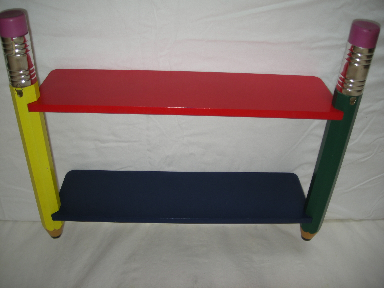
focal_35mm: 35
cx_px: 192
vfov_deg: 40.7
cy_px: 144
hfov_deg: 52.6
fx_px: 388
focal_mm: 5.7
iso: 50
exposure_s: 1/30
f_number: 2.8
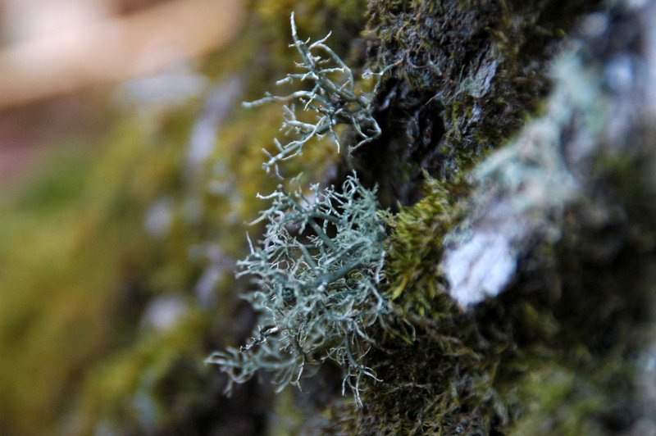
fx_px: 3059
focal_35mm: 168
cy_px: 218
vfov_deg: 8.2
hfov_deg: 12.2
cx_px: 328
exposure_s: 1/125
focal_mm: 112
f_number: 6
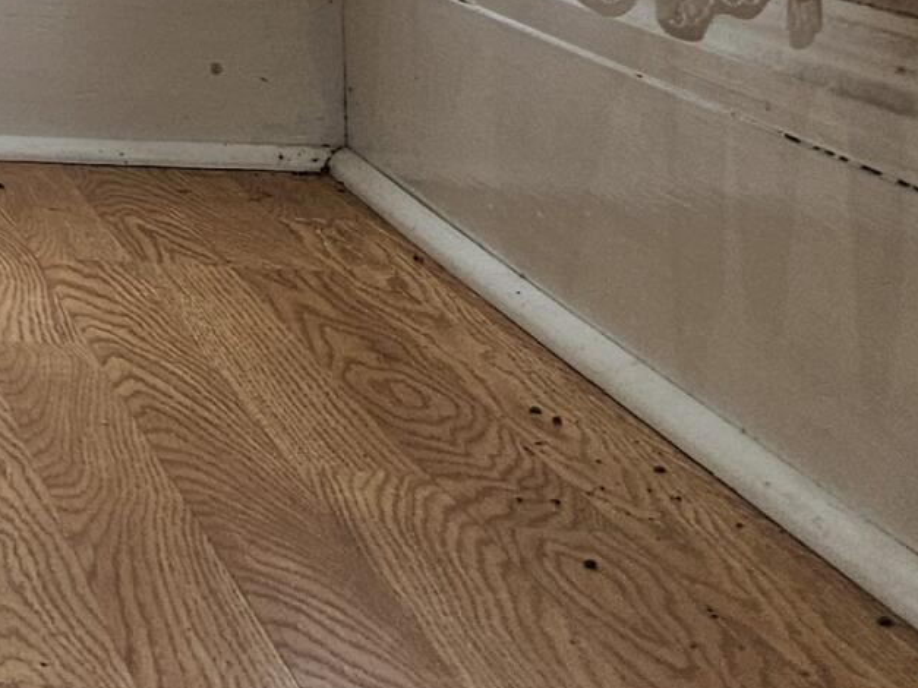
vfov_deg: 11.8
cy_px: -758
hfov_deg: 14.5
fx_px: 2917
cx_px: -974
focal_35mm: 110
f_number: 1.8
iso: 64
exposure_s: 1/120
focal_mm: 5.4
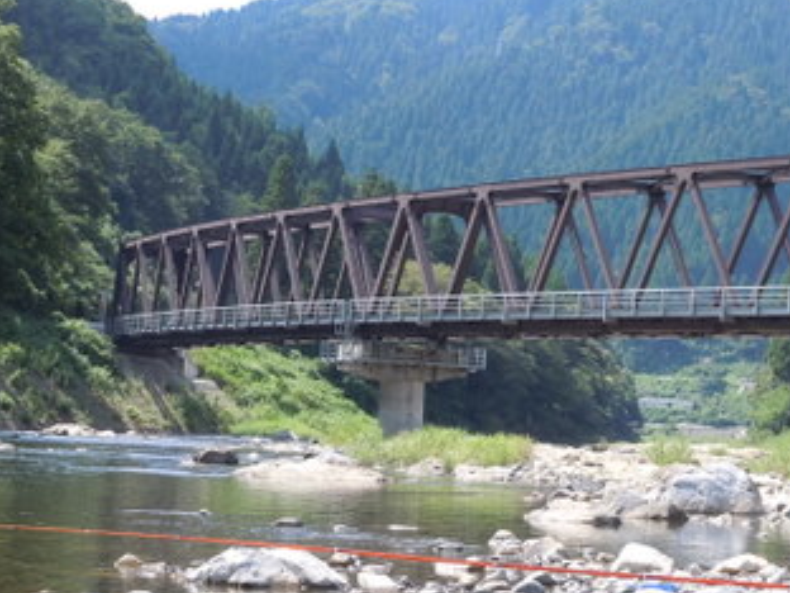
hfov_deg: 17.3
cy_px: 340
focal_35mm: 114
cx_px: 423
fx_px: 2602
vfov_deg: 13.0
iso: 100
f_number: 5.2
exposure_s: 1/160
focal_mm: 13.2
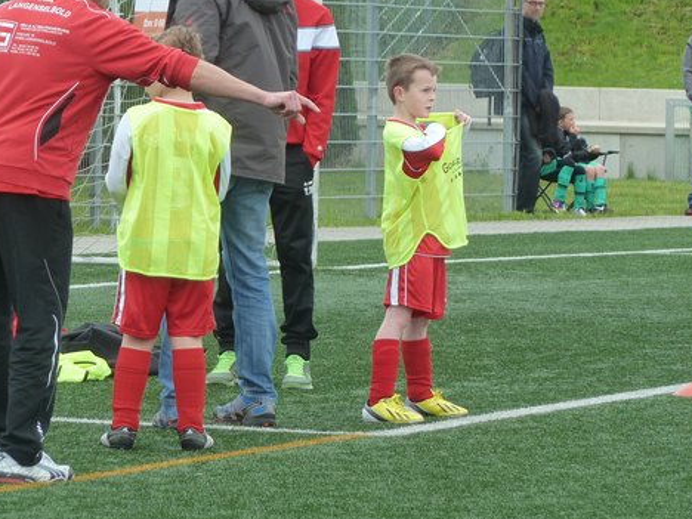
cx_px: 260
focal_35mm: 389
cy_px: 172
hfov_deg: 5.1
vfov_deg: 3.8
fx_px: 7776
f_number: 4.7
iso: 125
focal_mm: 42.6
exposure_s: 1/100
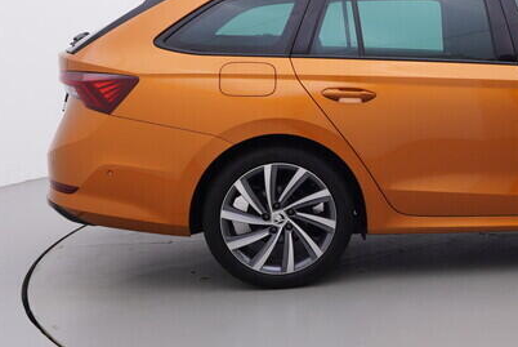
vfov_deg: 23.7
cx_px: 490
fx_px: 825
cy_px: 148
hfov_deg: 32.7
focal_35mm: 57
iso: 200
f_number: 5
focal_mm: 15
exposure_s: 1/80
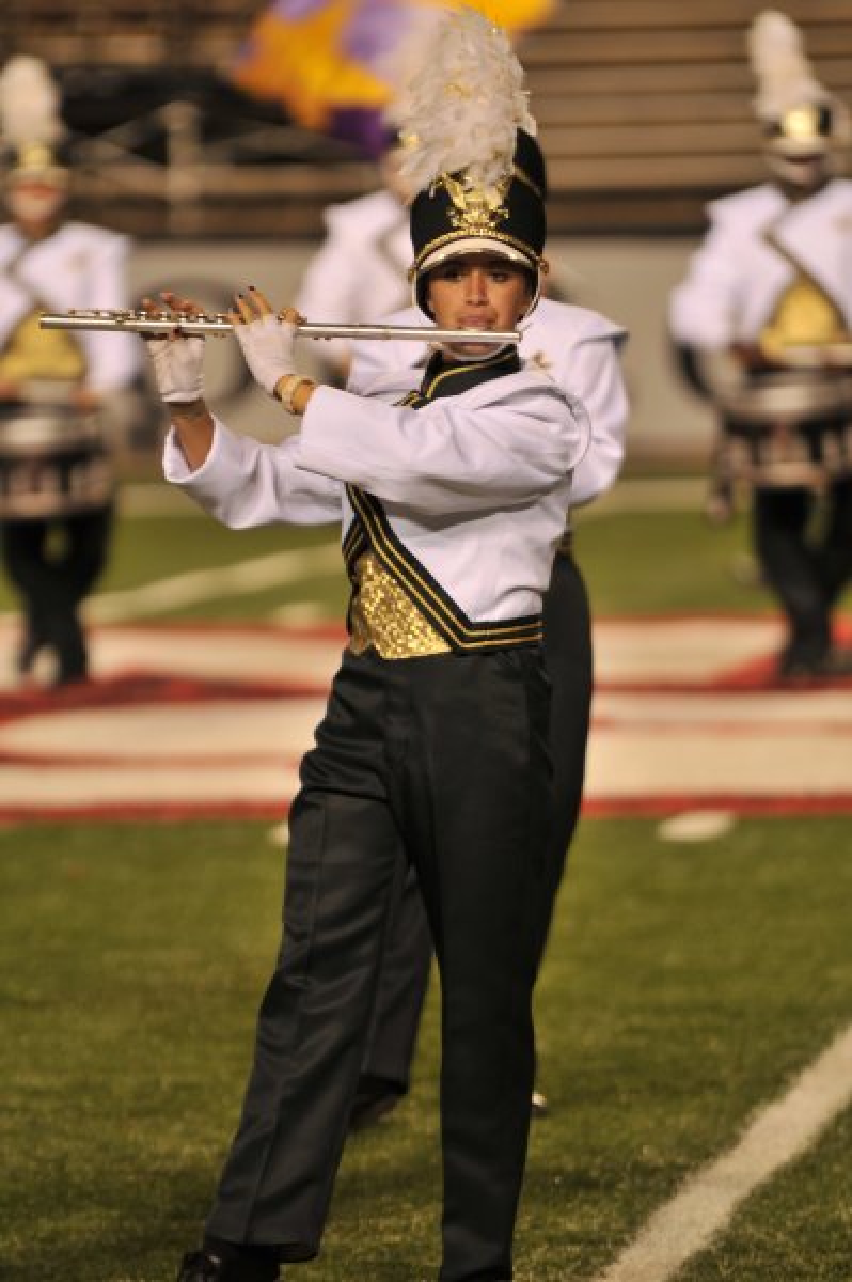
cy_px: 641
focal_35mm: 300
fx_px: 10668
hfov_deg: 4.6
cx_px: 426
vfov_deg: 6.9
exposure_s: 1/100
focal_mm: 200
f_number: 2.8
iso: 200
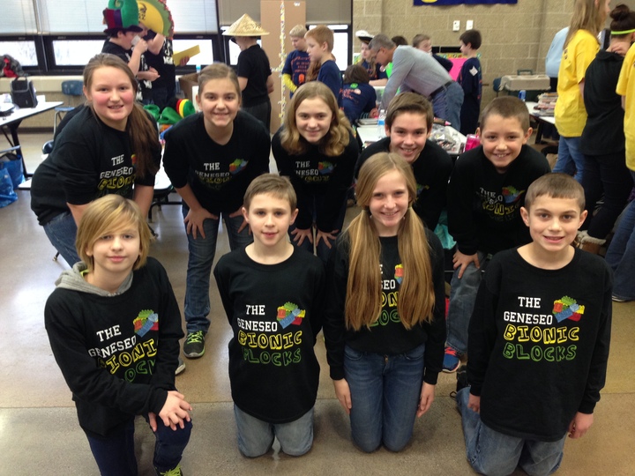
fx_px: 605
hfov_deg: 55.4
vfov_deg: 42.9
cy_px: 238
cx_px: 318
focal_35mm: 33
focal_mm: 4.12
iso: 125
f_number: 2.4
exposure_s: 1/20
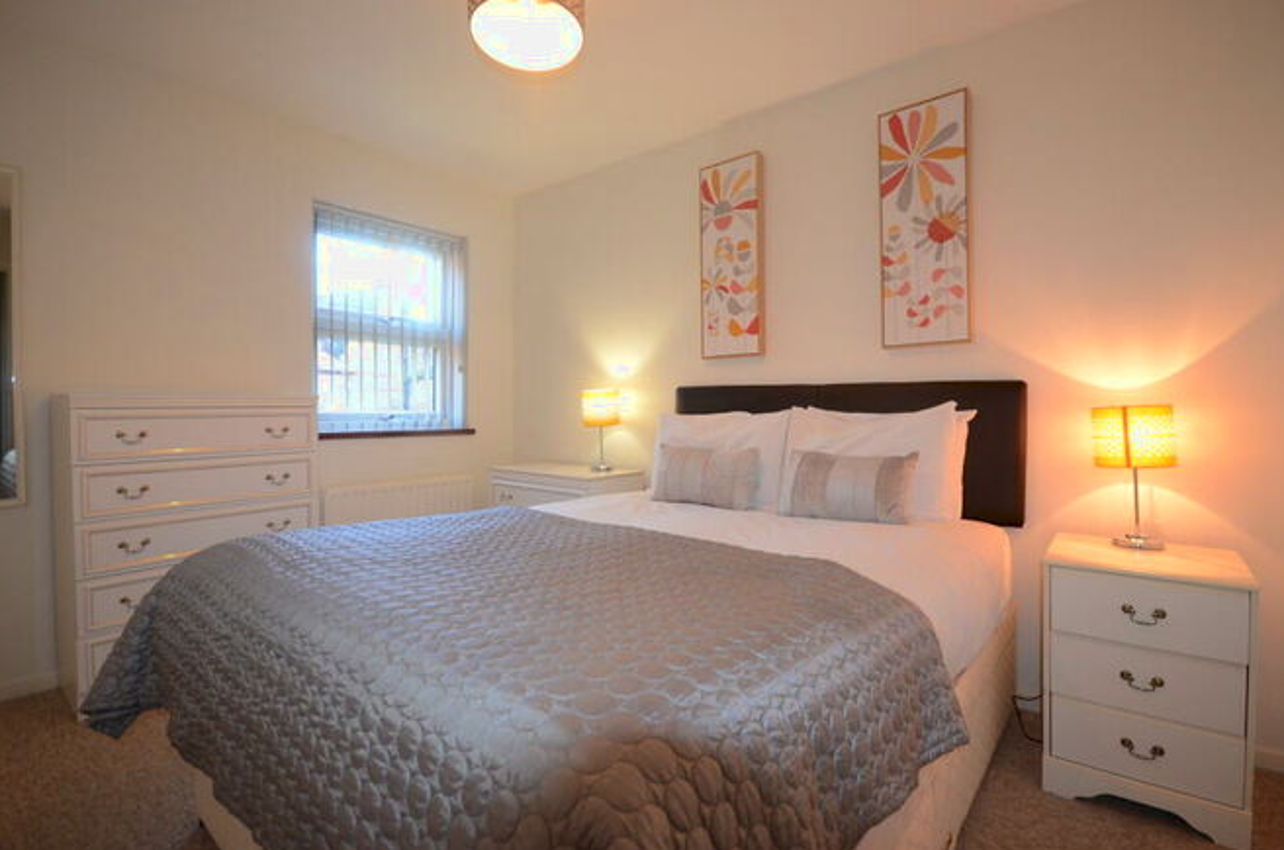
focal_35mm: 16
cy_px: 406
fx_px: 569
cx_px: 650
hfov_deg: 96.9
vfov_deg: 73.4
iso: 1600
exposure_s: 1/100
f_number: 5
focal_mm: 10
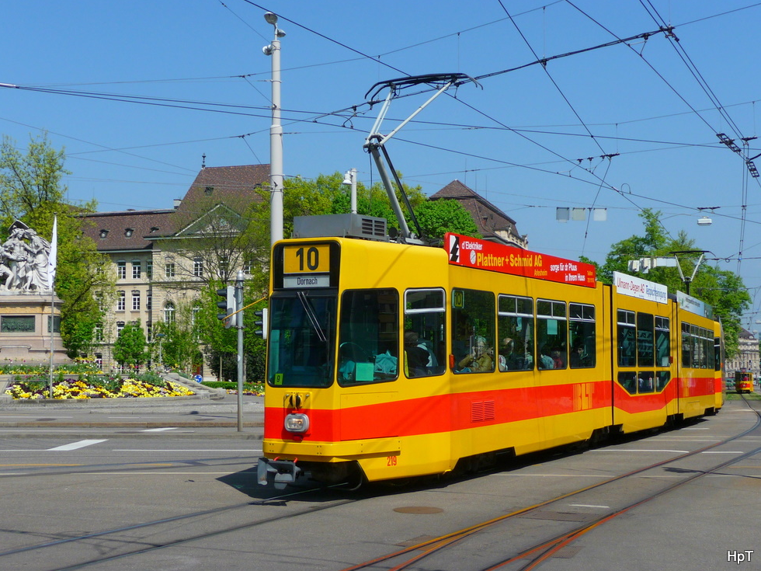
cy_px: 288
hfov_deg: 38.9
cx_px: 384
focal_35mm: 49
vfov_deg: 29.7
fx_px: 1077
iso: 100
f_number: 4.2
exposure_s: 1/1000
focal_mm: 8
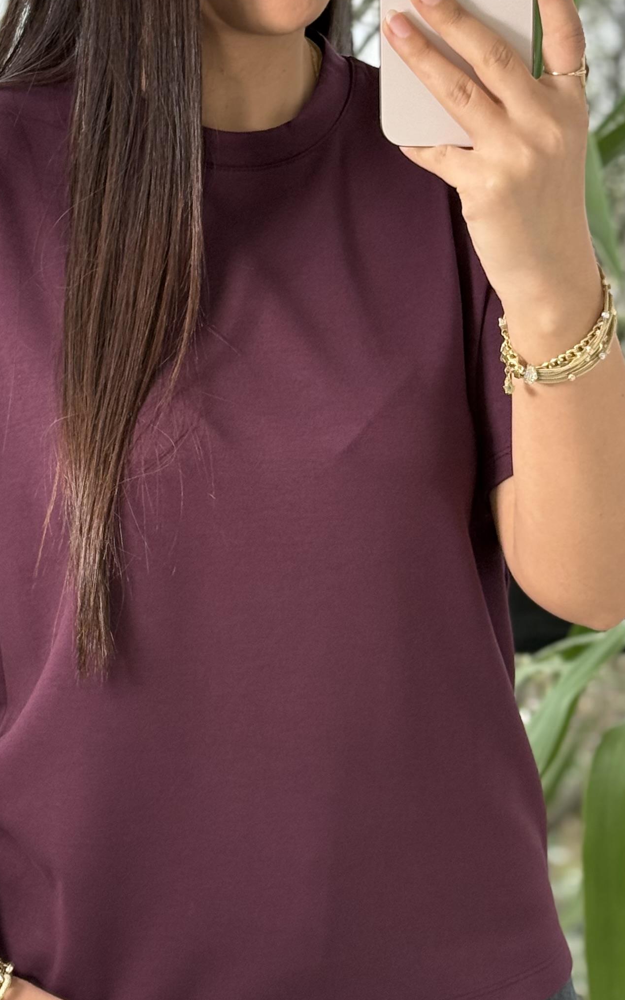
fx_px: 2753
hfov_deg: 13.0
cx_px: 315
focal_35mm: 101
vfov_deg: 20.6
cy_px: 458
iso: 100
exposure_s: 1/100
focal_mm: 6.76
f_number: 1.78
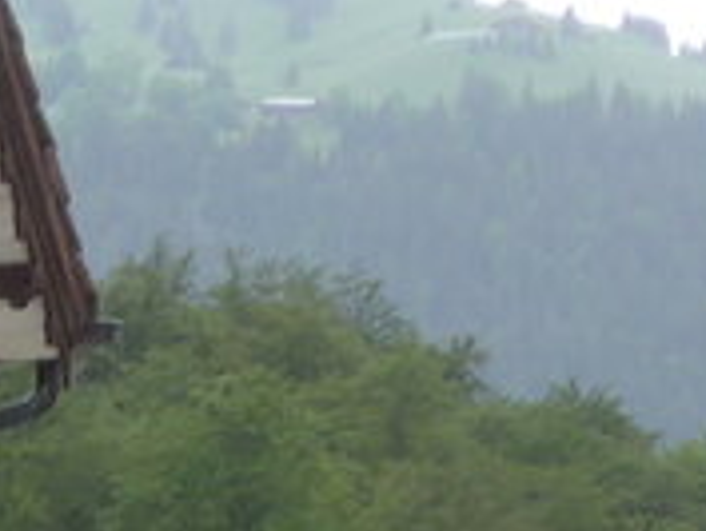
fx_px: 8572
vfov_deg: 3.5
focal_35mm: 420
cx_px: -1185
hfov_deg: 4.6
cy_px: 1629
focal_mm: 12.7
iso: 80
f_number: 3.7
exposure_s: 1/320
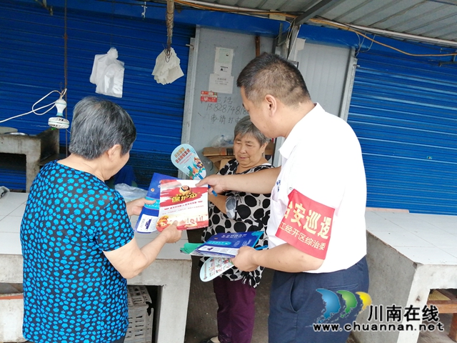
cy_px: 172
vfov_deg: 53.1
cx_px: 228
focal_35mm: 26
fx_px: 343
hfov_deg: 67.3
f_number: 1.8
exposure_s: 1/541
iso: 160
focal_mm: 3.46
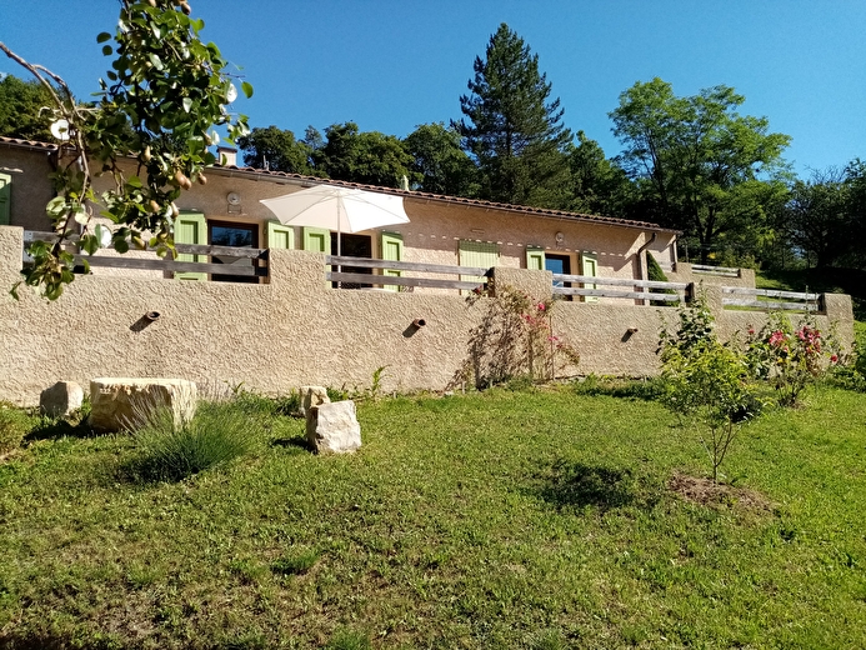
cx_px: 433
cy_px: 325
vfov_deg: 53.1
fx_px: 651
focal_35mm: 26
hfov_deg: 67.3
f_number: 1.8
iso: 103
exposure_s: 1/1064
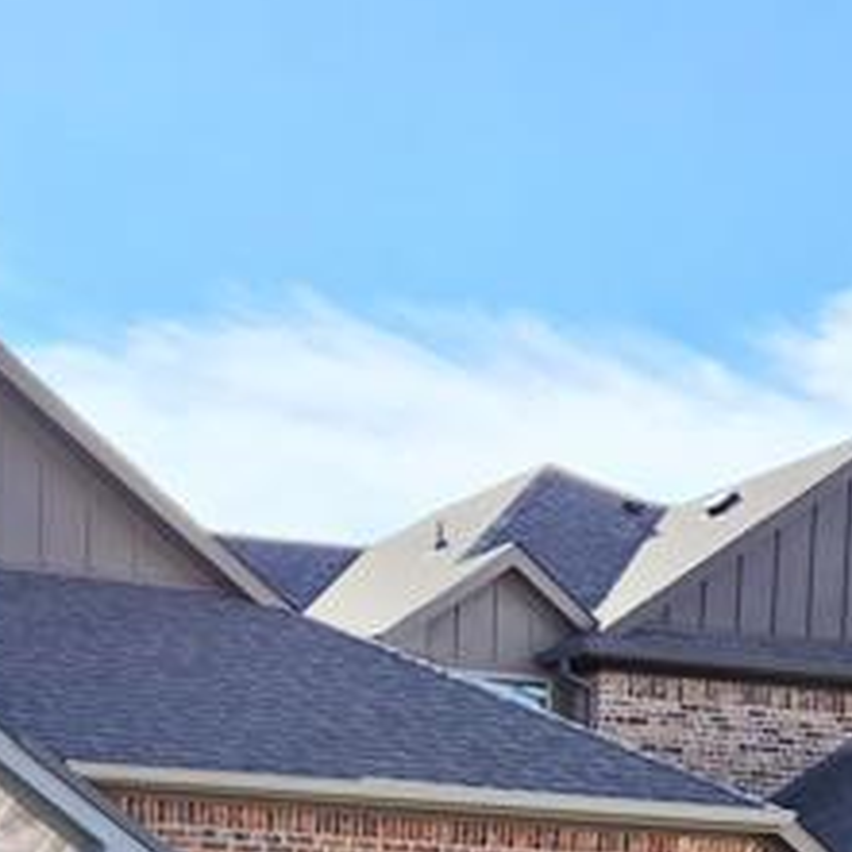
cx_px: 4
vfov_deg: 16.4
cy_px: 1388
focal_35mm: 94
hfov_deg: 18.0
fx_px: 2618
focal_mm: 5.4
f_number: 1.8
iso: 20
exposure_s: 1/1058
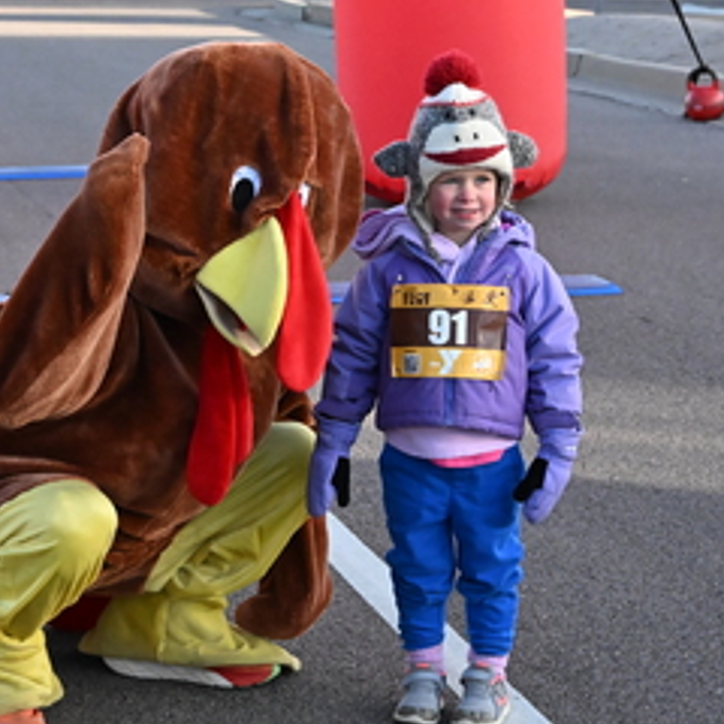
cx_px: 130
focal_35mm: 109
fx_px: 2579
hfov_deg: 15.9
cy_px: 282
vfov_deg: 16.0
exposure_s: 1/2500
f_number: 9
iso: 8000
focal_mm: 56
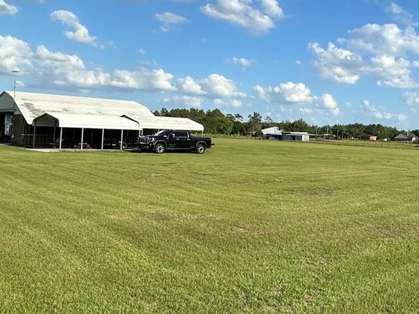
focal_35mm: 37
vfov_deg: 38.3
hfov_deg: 47.7
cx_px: 328
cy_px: 111
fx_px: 448
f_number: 2.2
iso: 40
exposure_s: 1/2353
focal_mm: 2.22
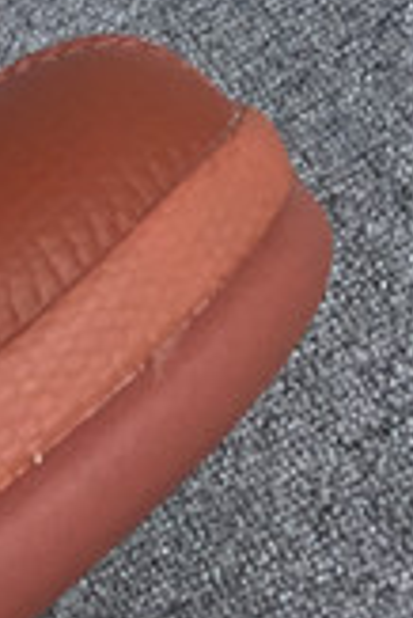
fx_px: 3056
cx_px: -1008
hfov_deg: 6.7
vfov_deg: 11.5
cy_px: 430
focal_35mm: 178
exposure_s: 1/375
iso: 25
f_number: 2.4
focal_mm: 3.3
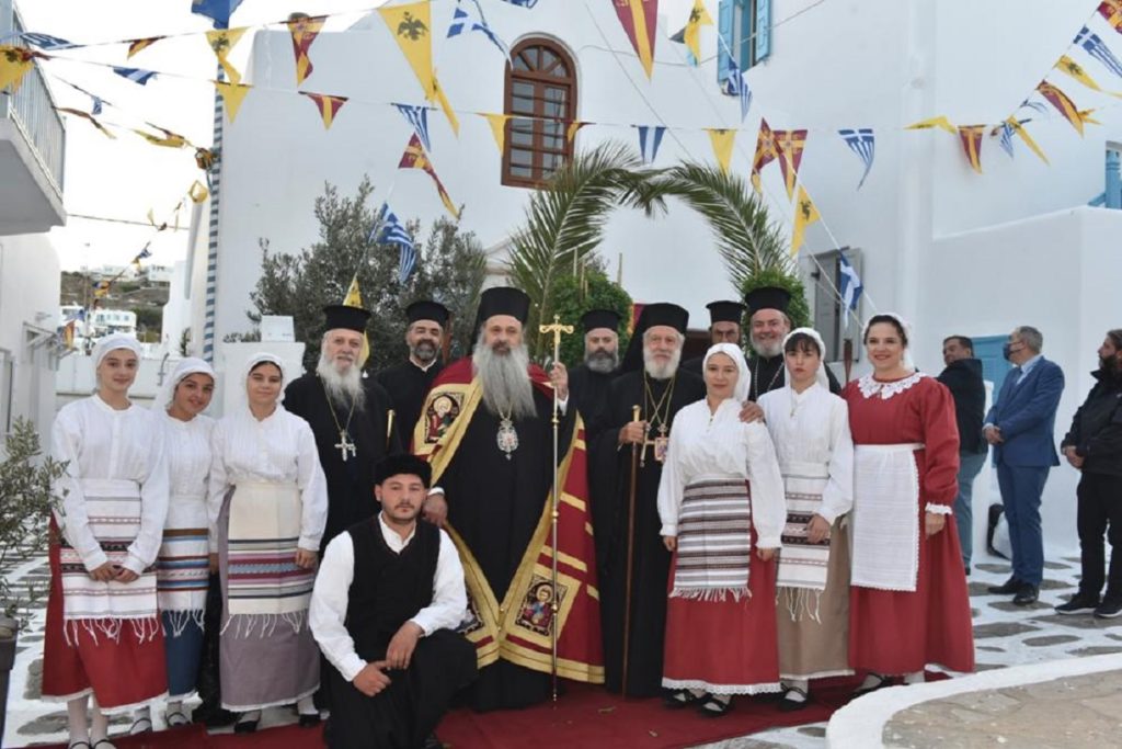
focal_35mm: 32
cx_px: 561
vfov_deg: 41.1
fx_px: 997
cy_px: 374
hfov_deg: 58.7
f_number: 6.3
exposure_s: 1/125
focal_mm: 32
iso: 640
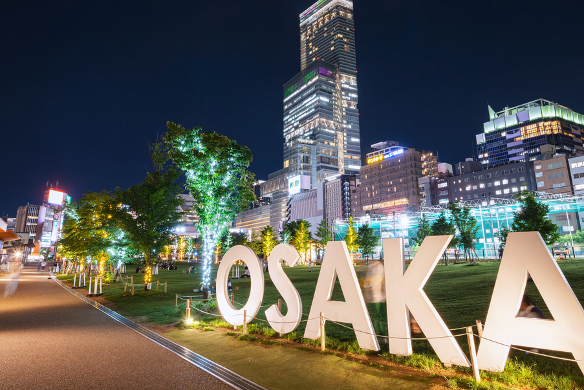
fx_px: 406
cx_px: 304
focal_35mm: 25
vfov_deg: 50.9
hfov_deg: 71.5
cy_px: 149
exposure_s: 5
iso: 200
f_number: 9
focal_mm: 18
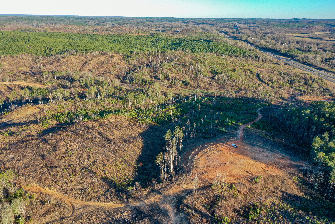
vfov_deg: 46.4
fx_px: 261
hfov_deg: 65.5
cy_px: 112
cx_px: 168
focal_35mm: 28
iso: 100
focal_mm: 10.26
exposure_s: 1/120
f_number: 5.6
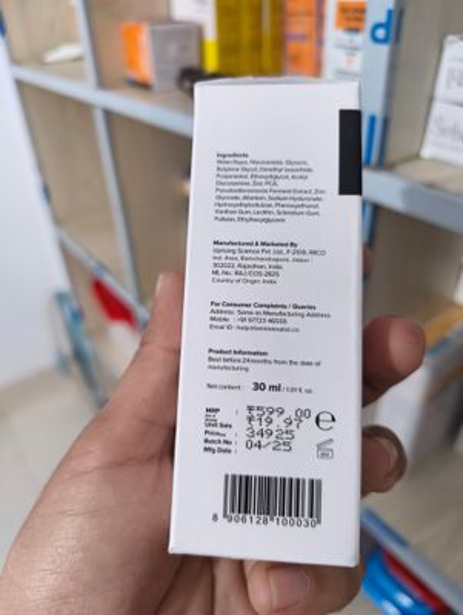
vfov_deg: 71.5
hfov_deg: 56.9
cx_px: 232
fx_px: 427
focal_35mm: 24
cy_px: 308
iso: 1213
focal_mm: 5.56
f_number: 1.87
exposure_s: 1/33.3
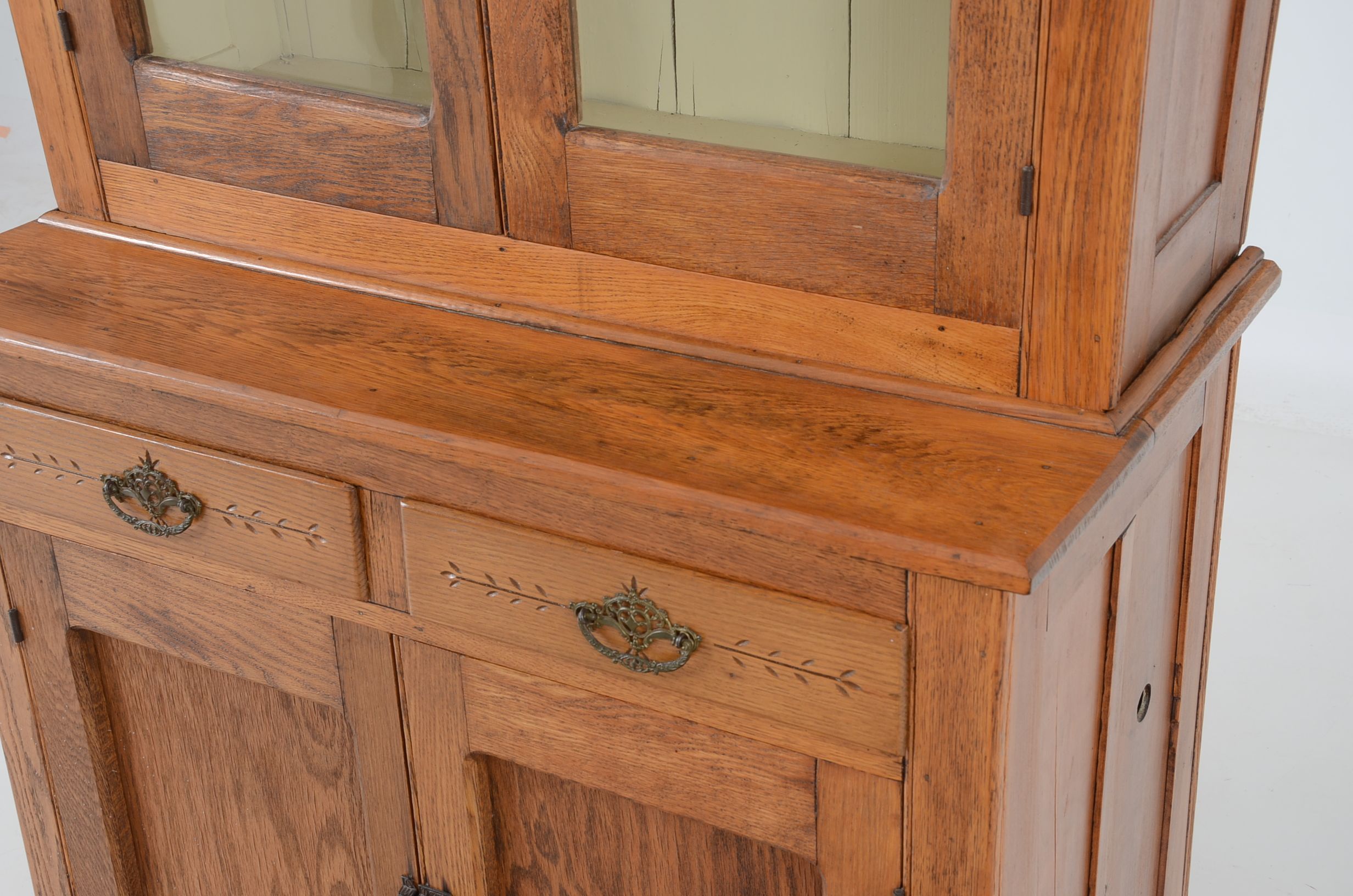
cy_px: 448
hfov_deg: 37.9
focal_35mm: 52
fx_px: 1969
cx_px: 676
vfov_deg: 25.6
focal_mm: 35
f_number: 8
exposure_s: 1/80
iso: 200
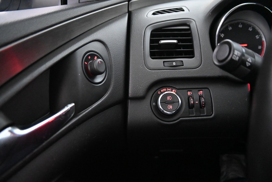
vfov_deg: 18.2
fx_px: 567
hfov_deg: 27.0
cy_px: 91
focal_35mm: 75
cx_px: 136
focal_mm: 50
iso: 11400
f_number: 6.3
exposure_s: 1/80
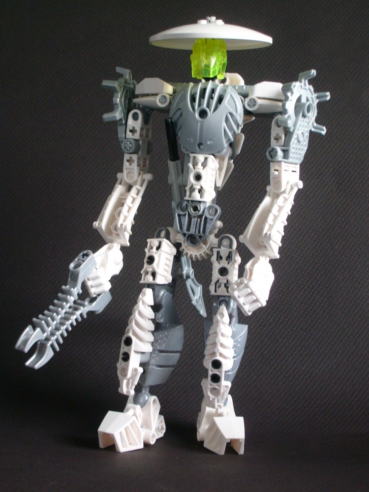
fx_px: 867
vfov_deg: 31.7
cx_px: 184
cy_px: 246
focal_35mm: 61
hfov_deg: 24.0
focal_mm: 10.3
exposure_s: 1/10
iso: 200
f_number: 3.6
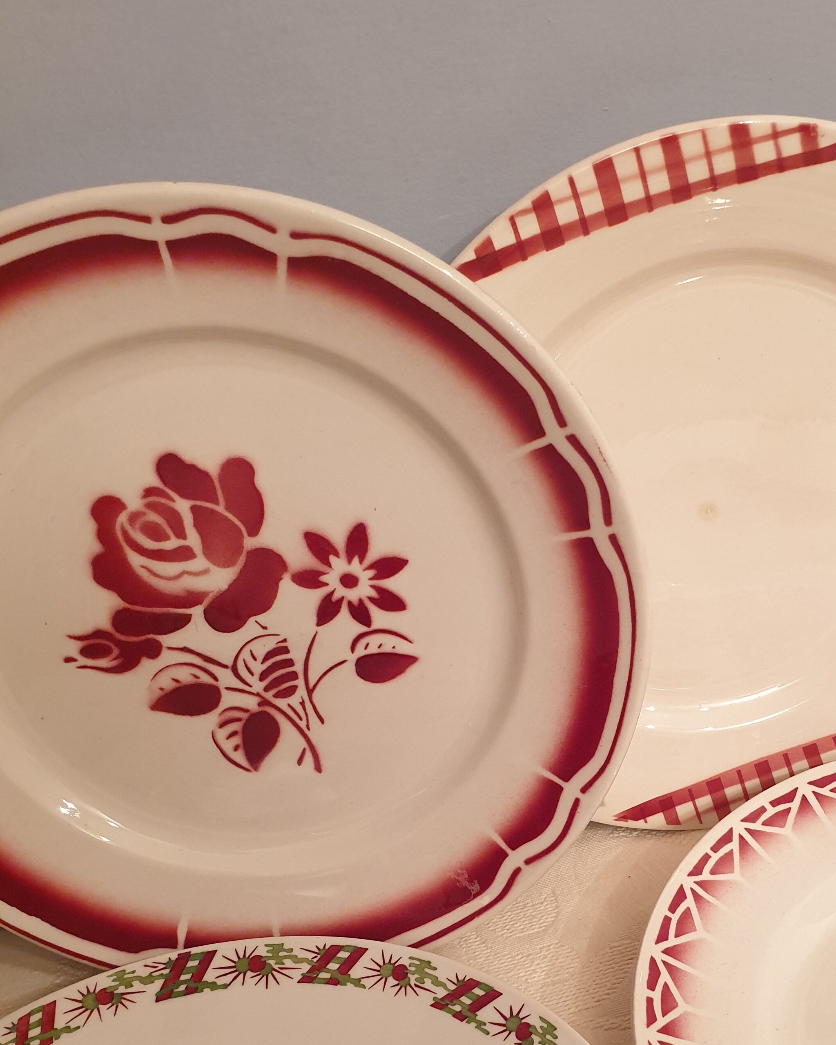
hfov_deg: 36.6
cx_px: 605
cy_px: 730
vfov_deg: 44.8
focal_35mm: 40
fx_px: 1237
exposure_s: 1/33
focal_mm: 4.3
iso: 320
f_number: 2.4
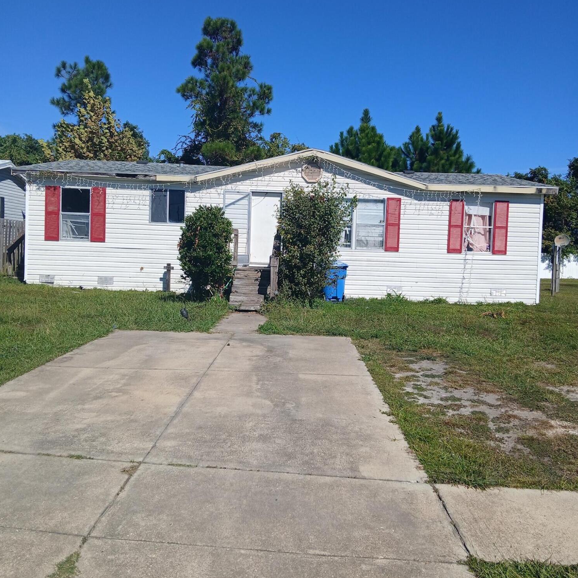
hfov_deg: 52.5
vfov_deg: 52.5
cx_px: 291
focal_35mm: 31
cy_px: 274
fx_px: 586
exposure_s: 1/984
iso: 20
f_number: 1.8
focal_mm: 3.98
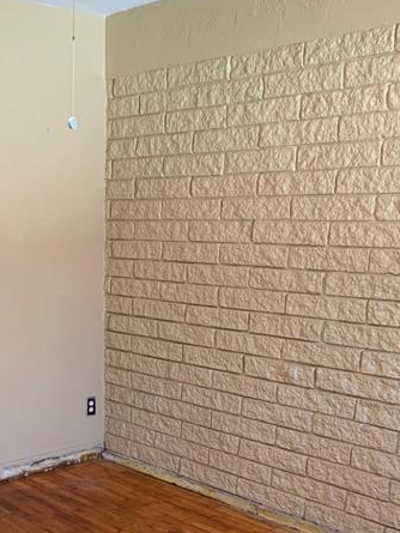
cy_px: 429
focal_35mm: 50
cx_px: 114
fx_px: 770
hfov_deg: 28.8
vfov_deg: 36.8
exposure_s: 1/60
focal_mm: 3
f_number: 1.8
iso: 125
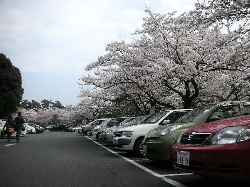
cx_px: 125
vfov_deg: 40.7
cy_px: 94
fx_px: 253
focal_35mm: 35
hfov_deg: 52.6
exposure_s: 1/125
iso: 68
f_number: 7.9
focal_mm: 5.8
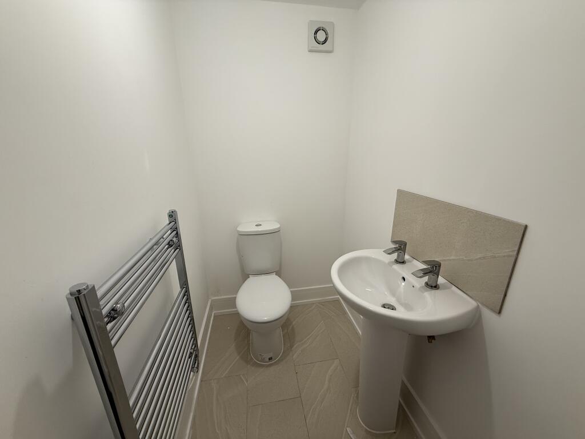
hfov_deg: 102.1
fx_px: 237
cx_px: 292
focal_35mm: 14
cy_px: 220
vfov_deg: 85.7
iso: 125
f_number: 2.2
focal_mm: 2.22
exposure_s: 1/100
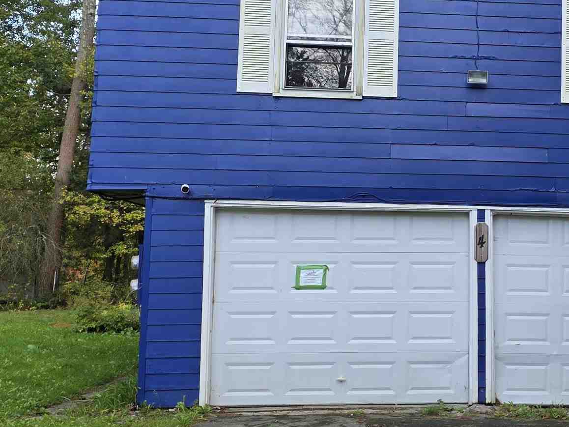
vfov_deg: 23.9
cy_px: 149
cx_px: 487
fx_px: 1003
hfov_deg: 30.6
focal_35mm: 61
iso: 32
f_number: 1.7
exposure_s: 1/180
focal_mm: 6.3
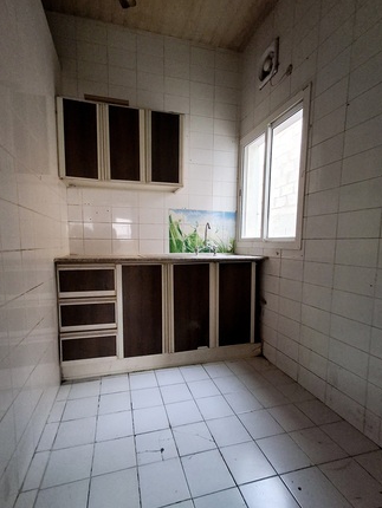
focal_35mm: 17
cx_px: 184
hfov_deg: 74.8
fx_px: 250
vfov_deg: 90.9
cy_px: 268
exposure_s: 1/24
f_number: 2.2
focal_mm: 1.64
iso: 200
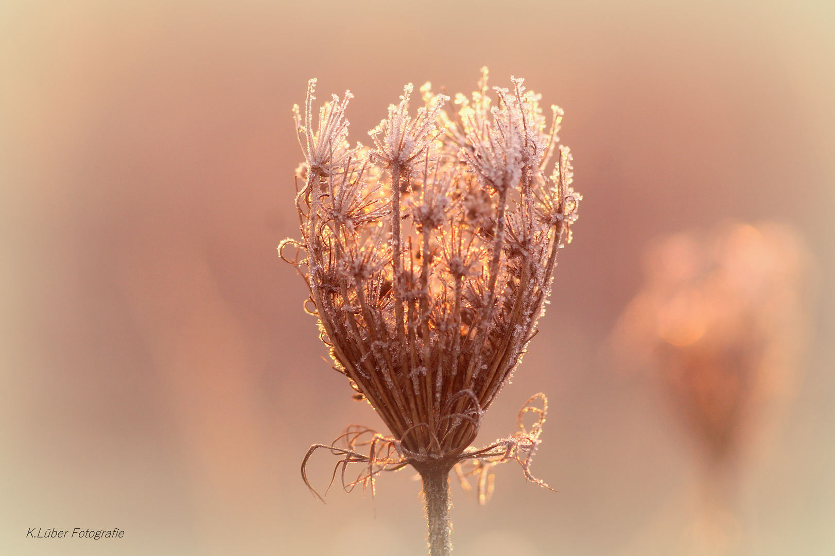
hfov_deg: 13.7
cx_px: 418
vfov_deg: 9.1
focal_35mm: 150
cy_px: 278
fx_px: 3478
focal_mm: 100
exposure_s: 1/160
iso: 250
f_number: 5
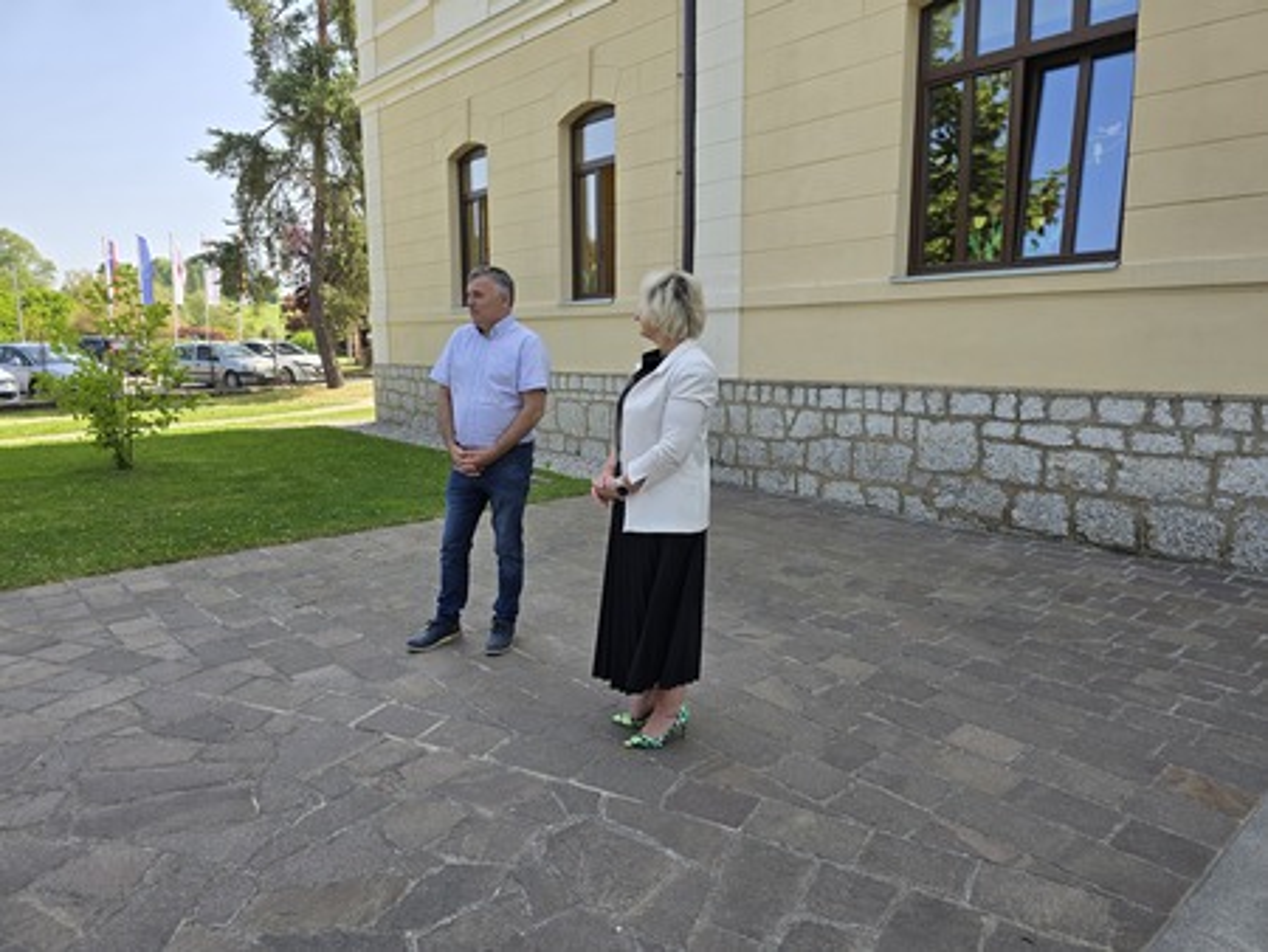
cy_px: 476
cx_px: 634
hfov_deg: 73.9
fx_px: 843
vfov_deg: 58.9
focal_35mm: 23
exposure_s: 1/276
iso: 12
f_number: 1.7
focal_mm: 6.3
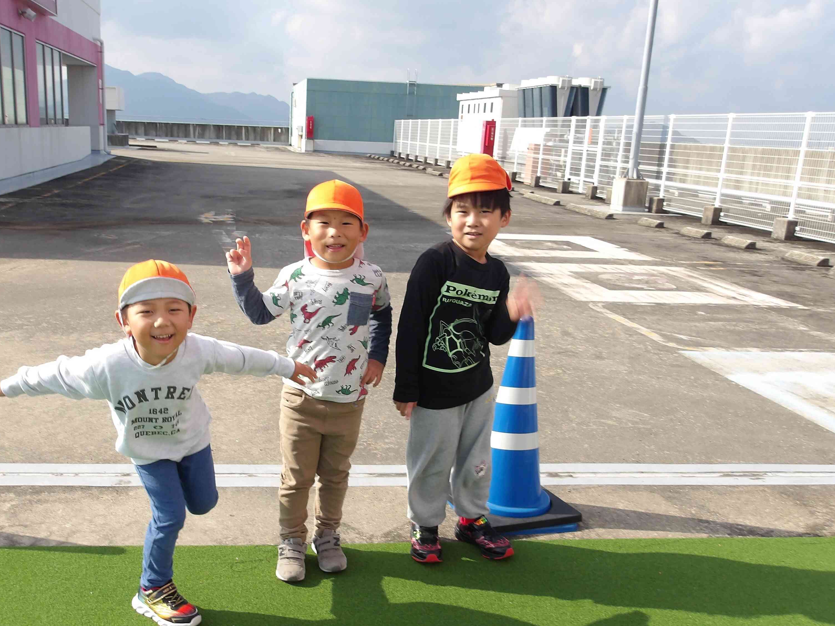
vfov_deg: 42.8
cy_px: 365
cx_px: 329
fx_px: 796
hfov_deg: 54.9
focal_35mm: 33
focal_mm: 4.9
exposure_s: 1/60
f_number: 10.4
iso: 100
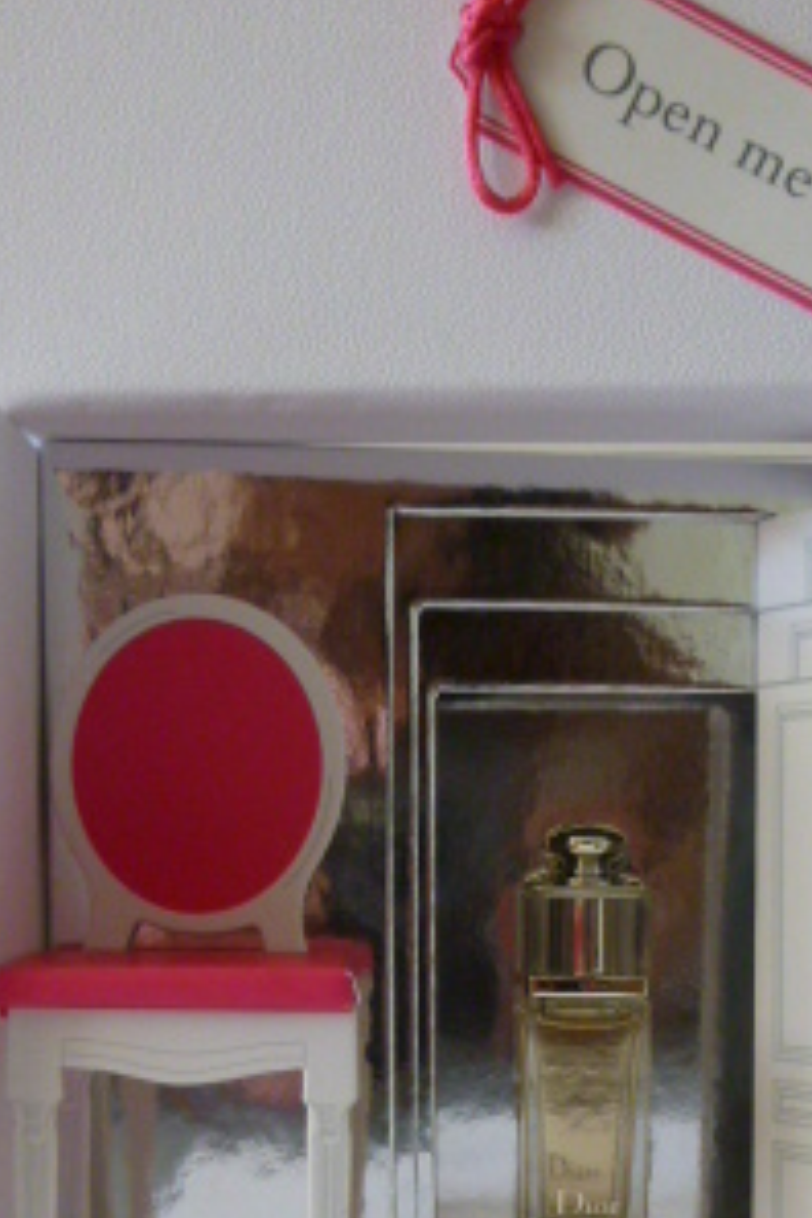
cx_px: 570
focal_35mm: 56
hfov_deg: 24.0
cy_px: 1062
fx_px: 1895
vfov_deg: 34.0
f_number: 3.1
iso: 320
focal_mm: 4.5
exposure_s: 1/60
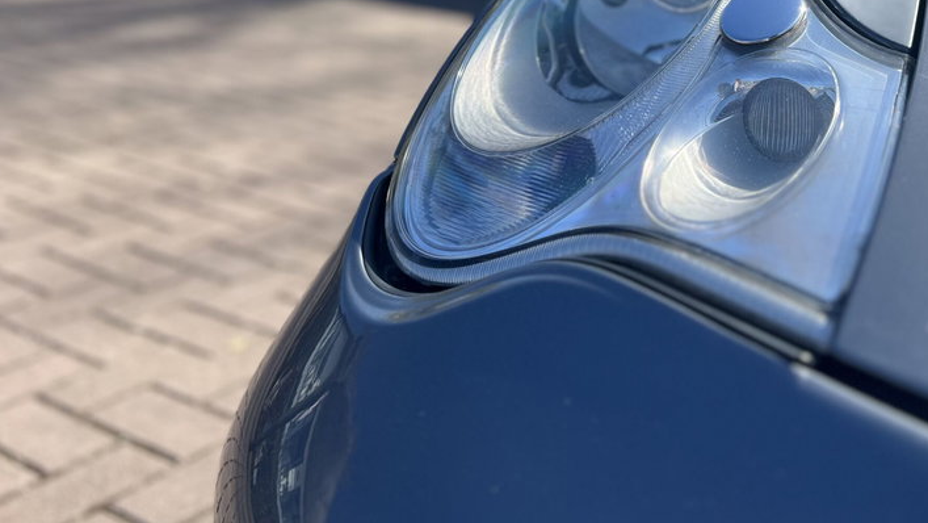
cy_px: 29
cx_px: 651
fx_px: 1009
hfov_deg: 48.2
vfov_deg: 27.7
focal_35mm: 41
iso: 50
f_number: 1.5
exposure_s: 1/2404
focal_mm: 5.7
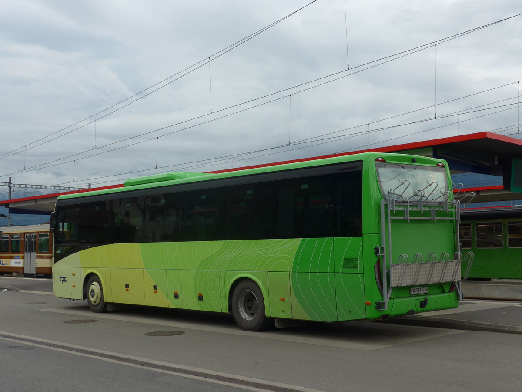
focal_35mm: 49
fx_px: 739
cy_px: 196
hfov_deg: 38.9
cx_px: 261
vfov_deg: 29.7
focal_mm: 10.1
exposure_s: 1/320
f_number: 3.2
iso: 80
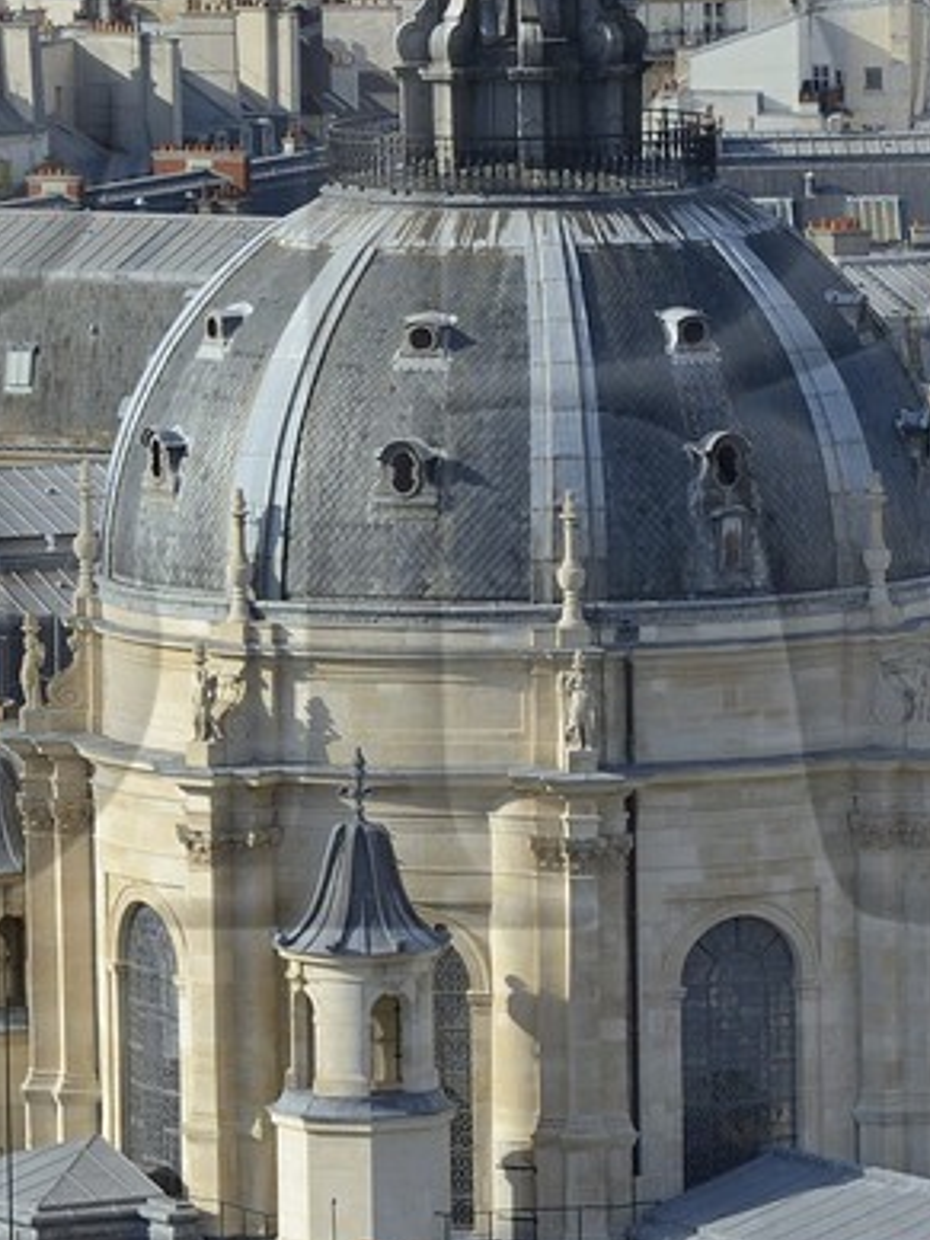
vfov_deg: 3.8
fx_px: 18448
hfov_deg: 2.9
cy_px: 409
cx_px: 227
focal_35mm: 515
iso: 200
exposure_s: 1/250
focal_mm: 130
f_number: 11
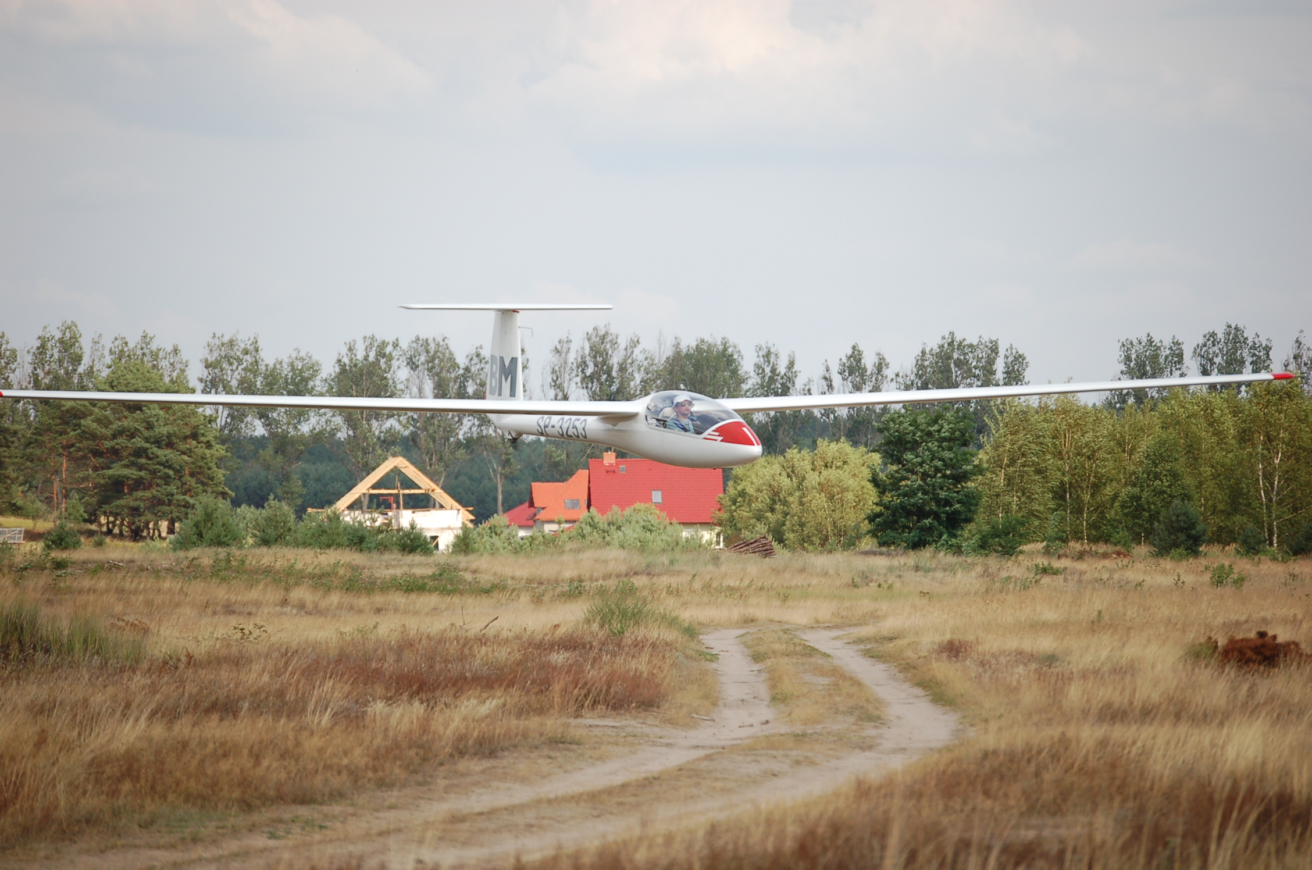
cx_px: 656
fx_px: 7367
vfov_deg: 6.8
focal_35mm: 202
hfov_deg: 10.2
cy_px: 435
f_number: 5
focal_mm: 135
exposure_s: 1/1600
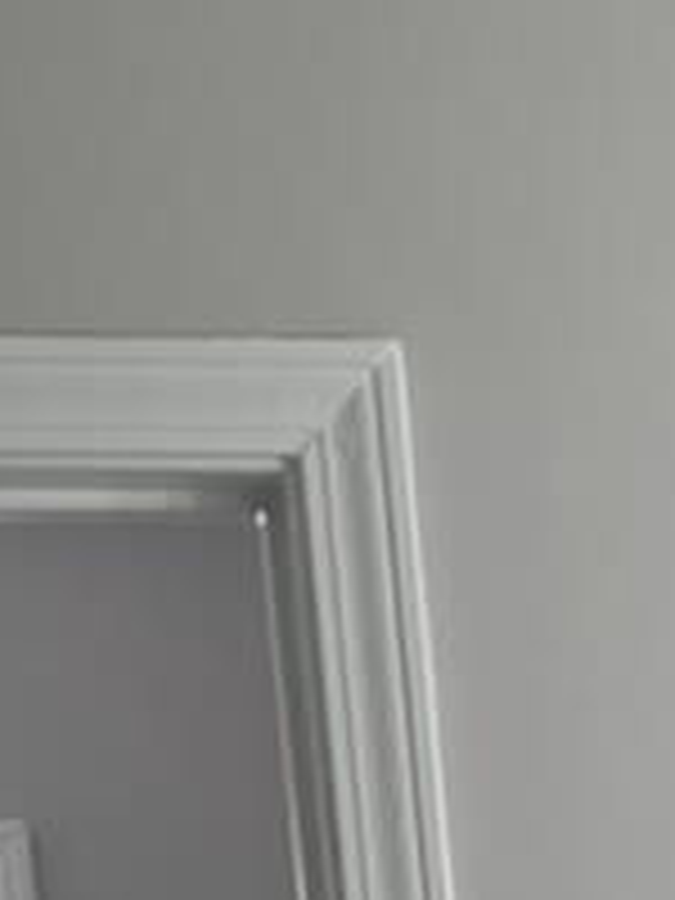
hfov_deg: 7.3
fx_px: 5070
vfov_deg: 8.8
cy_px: 2430
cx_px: 1366
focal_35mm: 195
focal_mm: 5.7
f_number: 1.5
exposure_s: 1/120
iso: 64
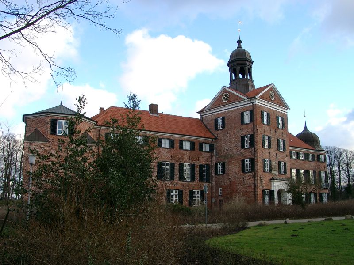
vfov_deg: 41.8
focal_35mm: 34
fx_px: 348
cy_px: 132
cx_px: 177
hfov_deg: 54.0
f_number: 4
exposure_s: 1/144
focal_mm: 7.13
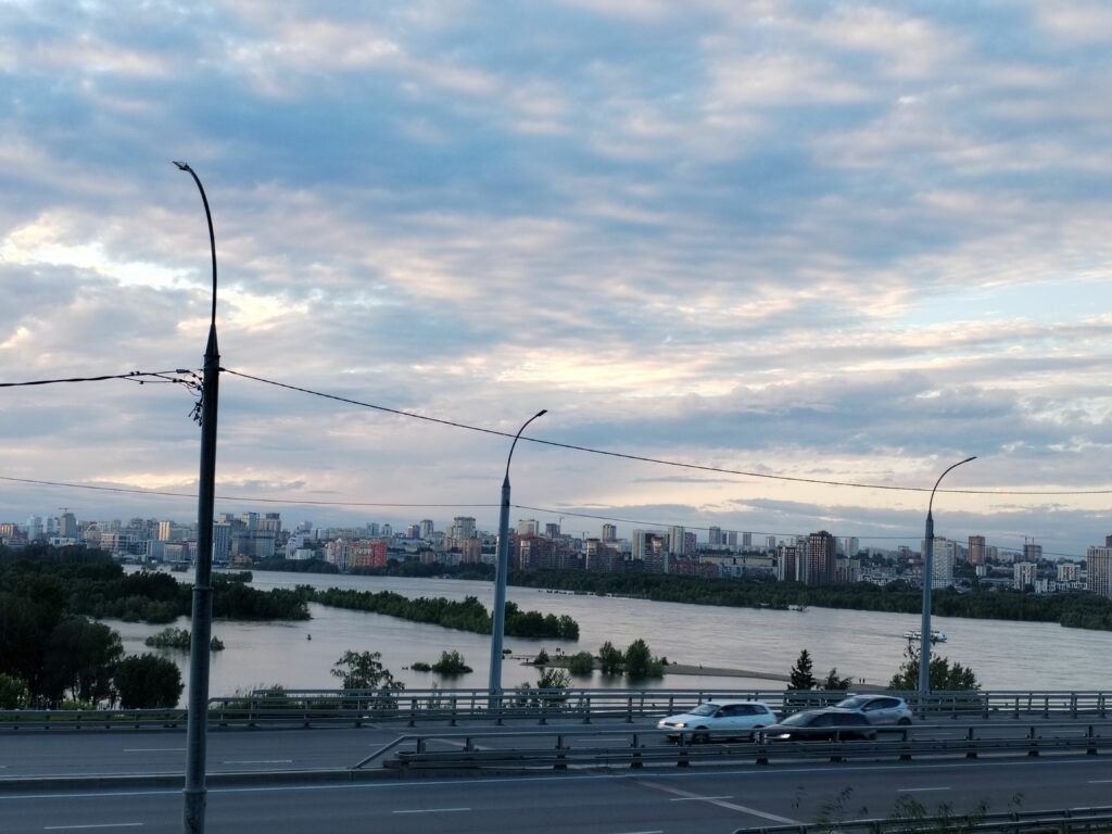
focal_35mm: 57
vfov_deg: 25.7
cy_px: 417
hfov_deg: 33.8
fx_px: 1831
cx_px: 556
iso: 99
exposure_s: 1/128
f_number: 1.8
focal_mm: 4.75
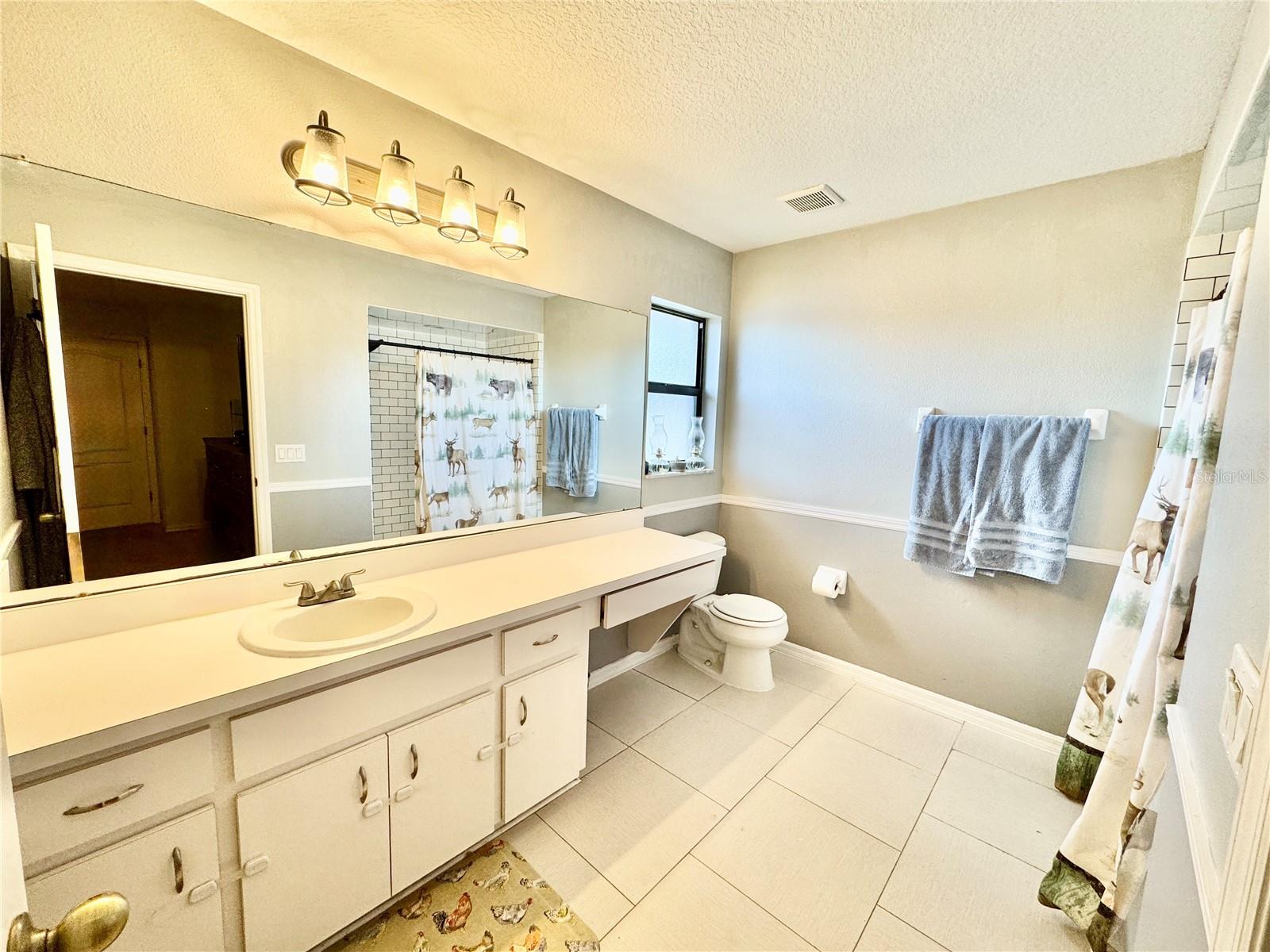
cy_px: 476
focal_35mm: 14
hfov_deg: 102.1
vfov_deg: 85.7
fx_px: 514
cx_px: 635
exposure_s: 1/120
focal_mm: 2.22
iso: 160
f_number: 2.2
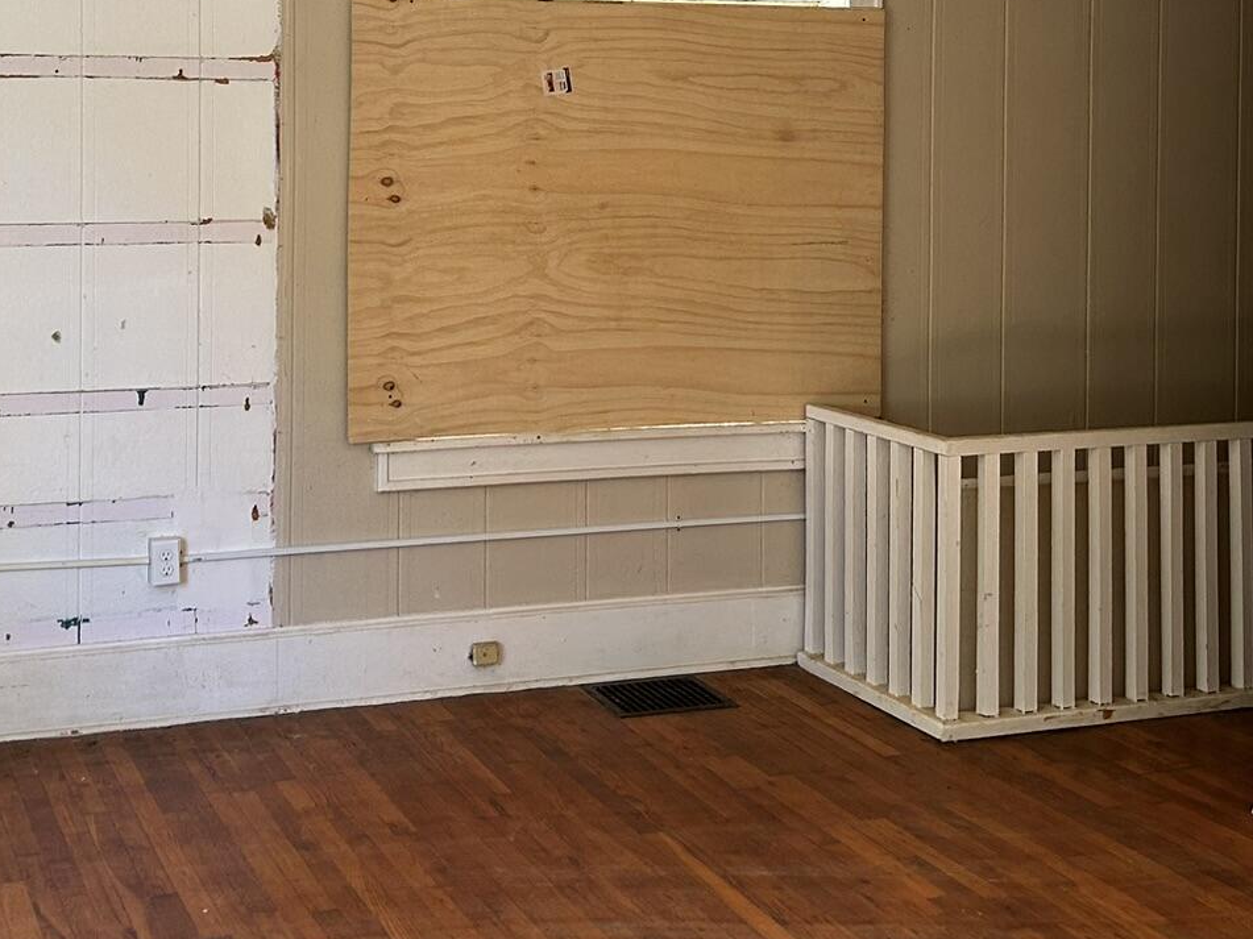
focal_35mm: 56
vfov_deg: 25.7
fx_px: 2027
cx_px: 536
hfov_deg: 34.3
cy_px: 191
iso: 100
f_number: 1.5
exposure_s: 1/121
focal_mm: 5.7
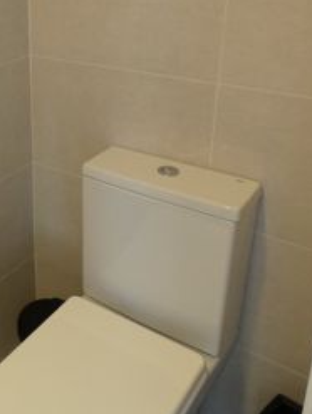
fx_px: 515
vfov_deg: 42.7
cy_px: 116
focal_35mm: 43
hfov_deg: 30.7
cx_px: -16
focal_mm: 3.6
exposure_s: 1/40
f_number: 2.8
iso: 80
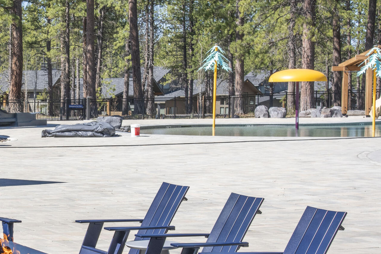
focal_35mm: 118
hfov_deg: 16.9
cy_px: 150
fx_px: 1249
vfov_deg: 11.6
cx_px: -4
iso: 200
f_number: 11
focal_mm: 50
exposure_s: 1/250
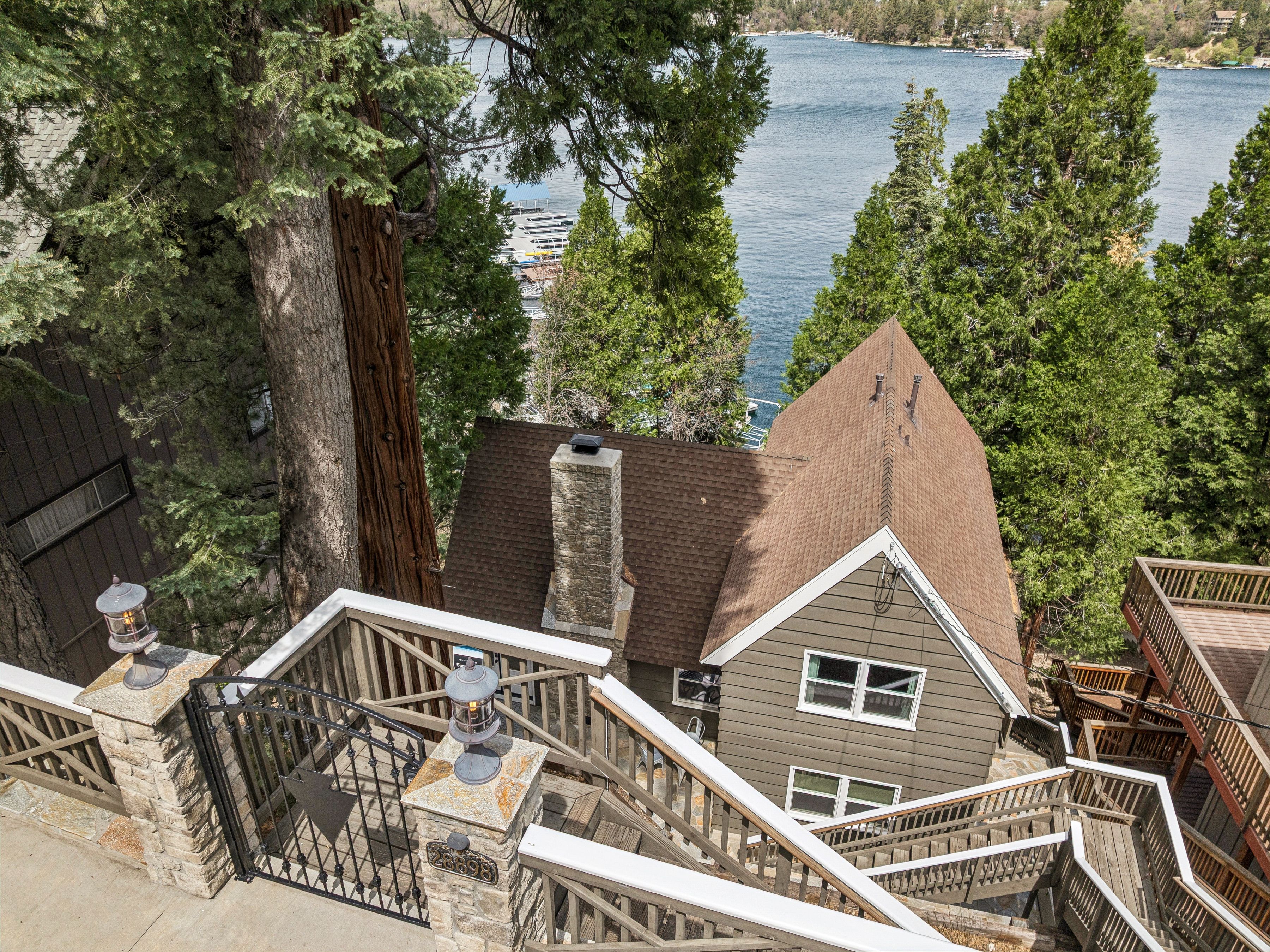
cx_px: 635
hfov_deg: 71.6
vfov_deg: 56.8
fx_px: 880
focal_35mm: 24
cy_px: 476
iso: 140
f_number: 2.8
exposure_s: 1/80
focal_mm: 12.3
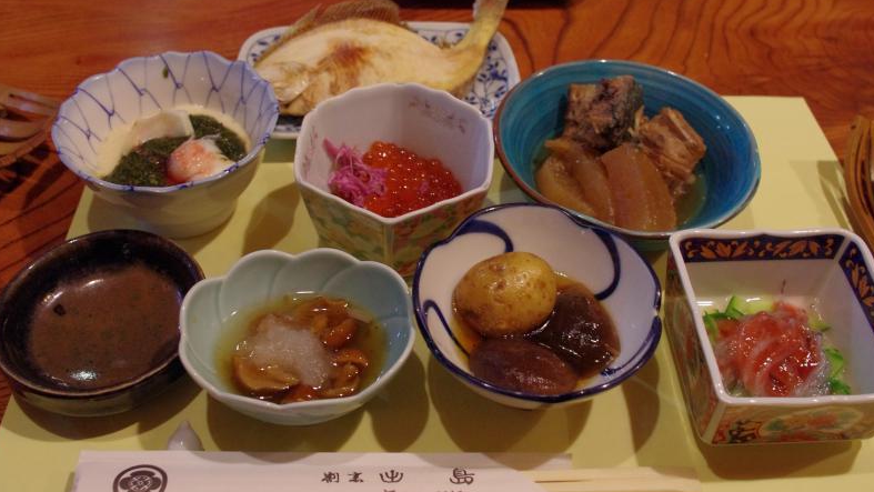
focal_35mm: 33
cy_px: 228
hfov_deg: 59.5
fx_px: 765
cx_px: 435
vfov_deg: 35.6
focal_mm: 21
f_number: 5
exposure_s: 1/20
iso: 2000
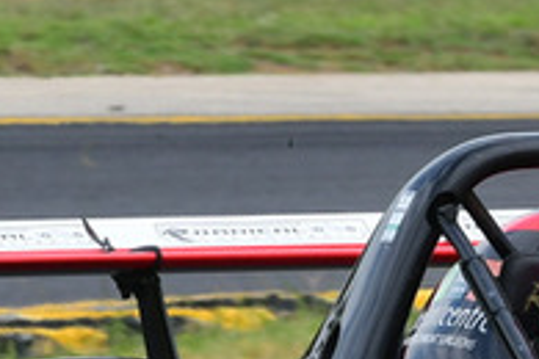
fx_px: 22112
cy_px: 174
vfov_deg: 0.9
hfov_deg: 1.4
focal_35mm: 1477
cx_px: 685
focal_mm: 240
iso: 500
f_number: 10
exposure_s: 1/640
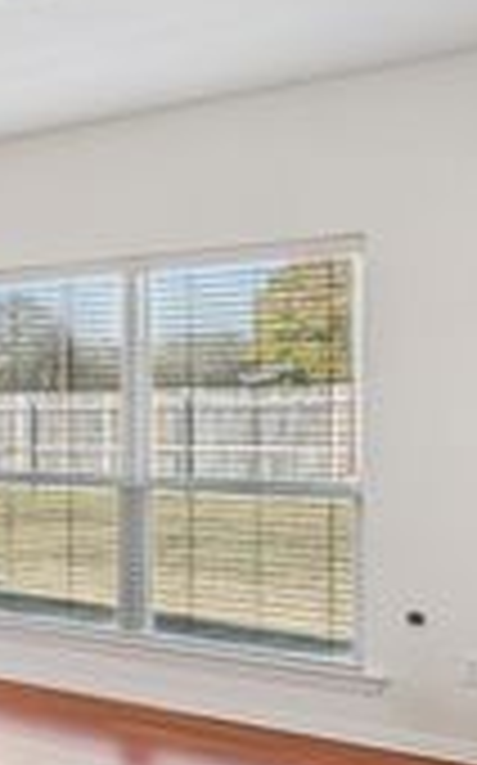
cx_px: -508
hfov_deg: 17.1
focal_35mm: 52
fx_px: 1094
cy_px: 403
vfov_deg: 38.5
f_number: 8
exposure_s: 1/40
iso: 400
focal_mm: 17.5
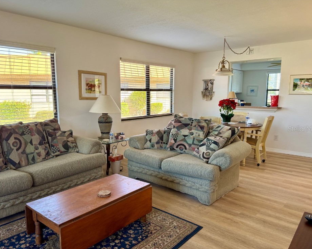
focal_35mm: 26
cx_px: 147
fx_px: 240
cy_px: 129
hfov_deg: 66.0
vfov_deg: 54.9
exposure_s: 1/121
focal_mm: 6.76
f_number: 1.78
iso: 125
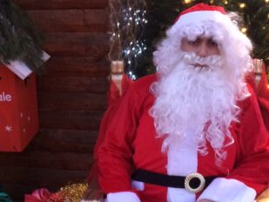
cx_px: 49
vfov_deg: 20.5
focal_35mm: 72
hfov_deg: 26.5
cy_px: 98
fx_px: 560
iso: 250
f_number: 2.2
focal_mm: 4.15
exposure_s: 1/20
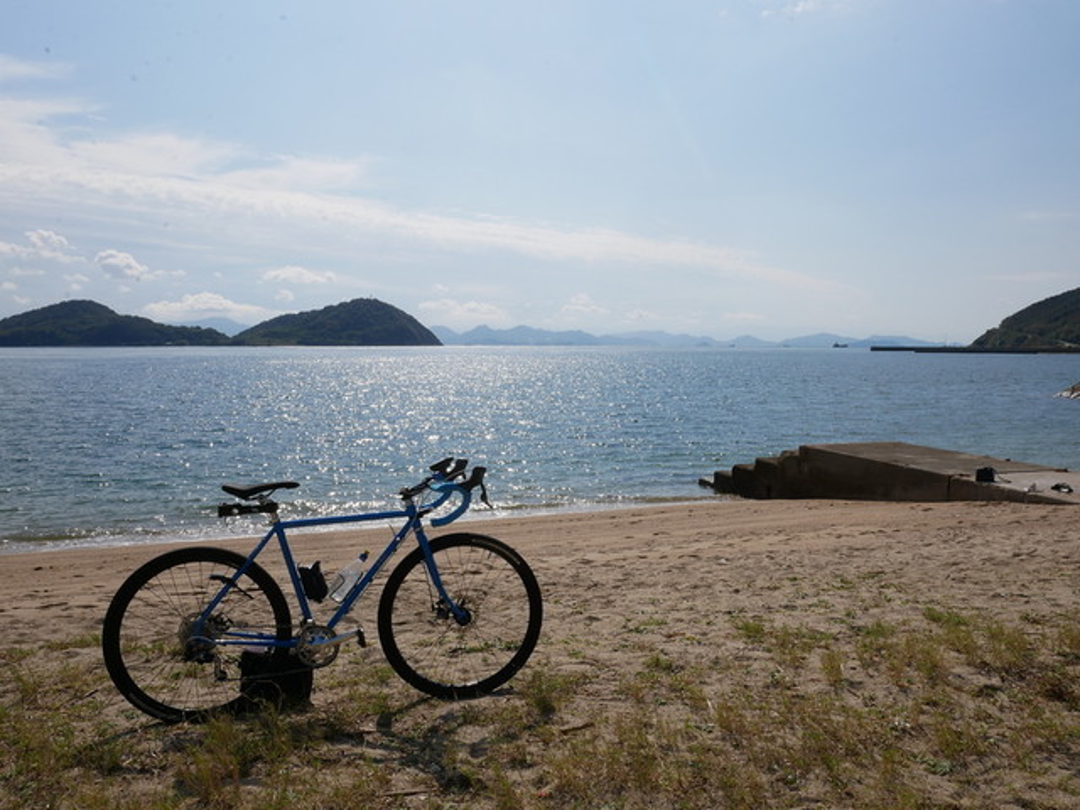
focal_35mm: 28
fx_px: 874
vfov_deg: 49.7
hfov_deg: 63.4
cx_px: 540
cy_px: 405
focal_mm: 14
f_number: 14
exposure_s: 1/400
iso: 200
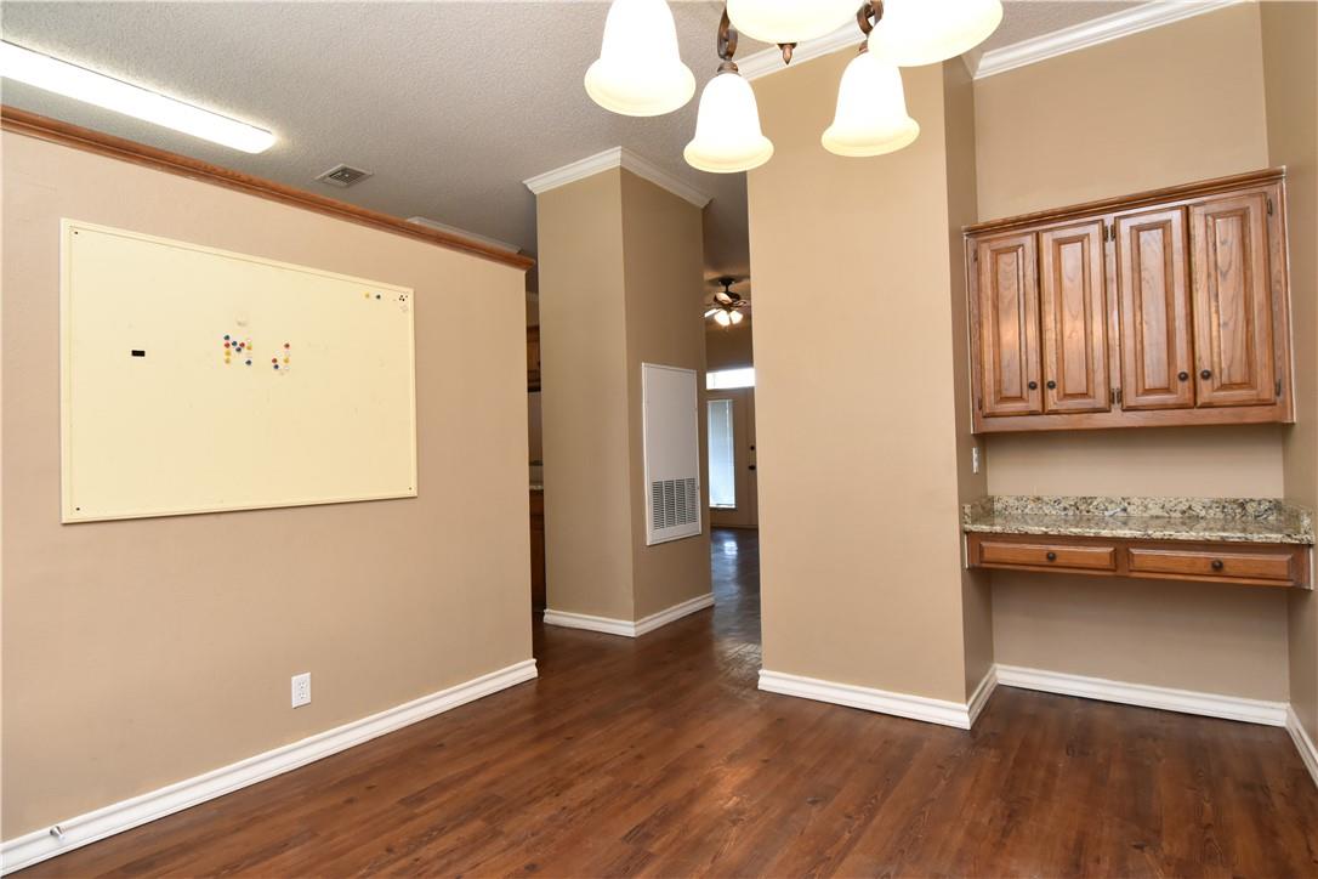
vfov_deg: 67.4
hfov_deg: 90.0
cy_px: 440
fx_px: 659
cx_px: 659
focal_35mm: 18
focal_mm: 12
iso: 800
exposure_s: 1/90
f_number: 4.8
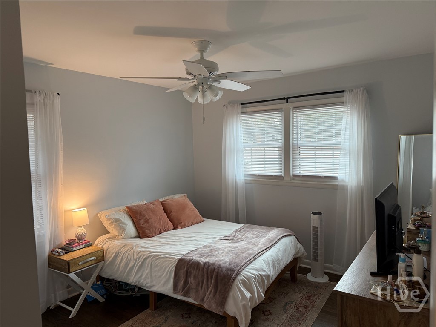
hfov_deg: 71.6
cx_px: 218
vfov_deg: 56.8
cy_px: 164
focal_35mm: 24
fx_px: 302
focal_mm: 6.76
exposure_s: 1/120
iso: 125
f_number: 1.78
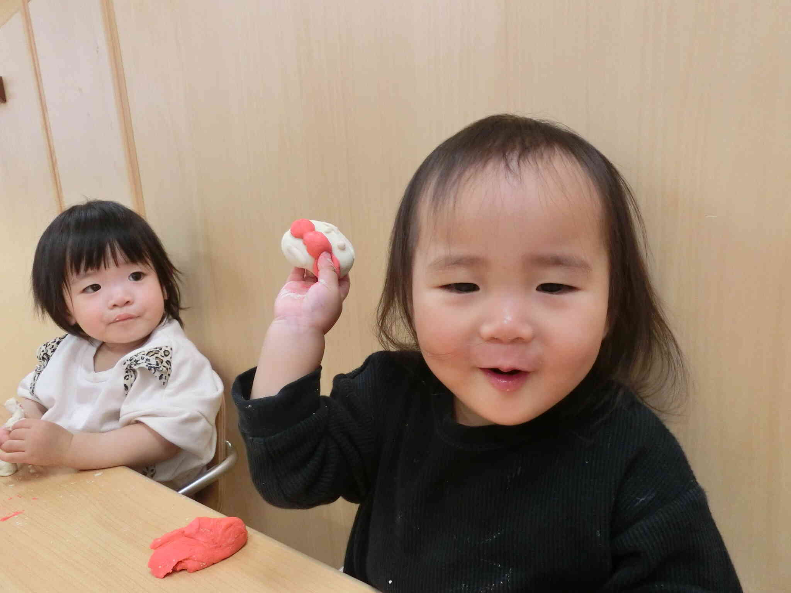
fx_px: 571
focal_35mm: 25
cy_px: 296
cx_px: 396
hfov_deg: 69.4
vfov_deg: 54.9
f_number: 3.5
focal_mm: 4.5
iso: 400
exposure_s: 1/50
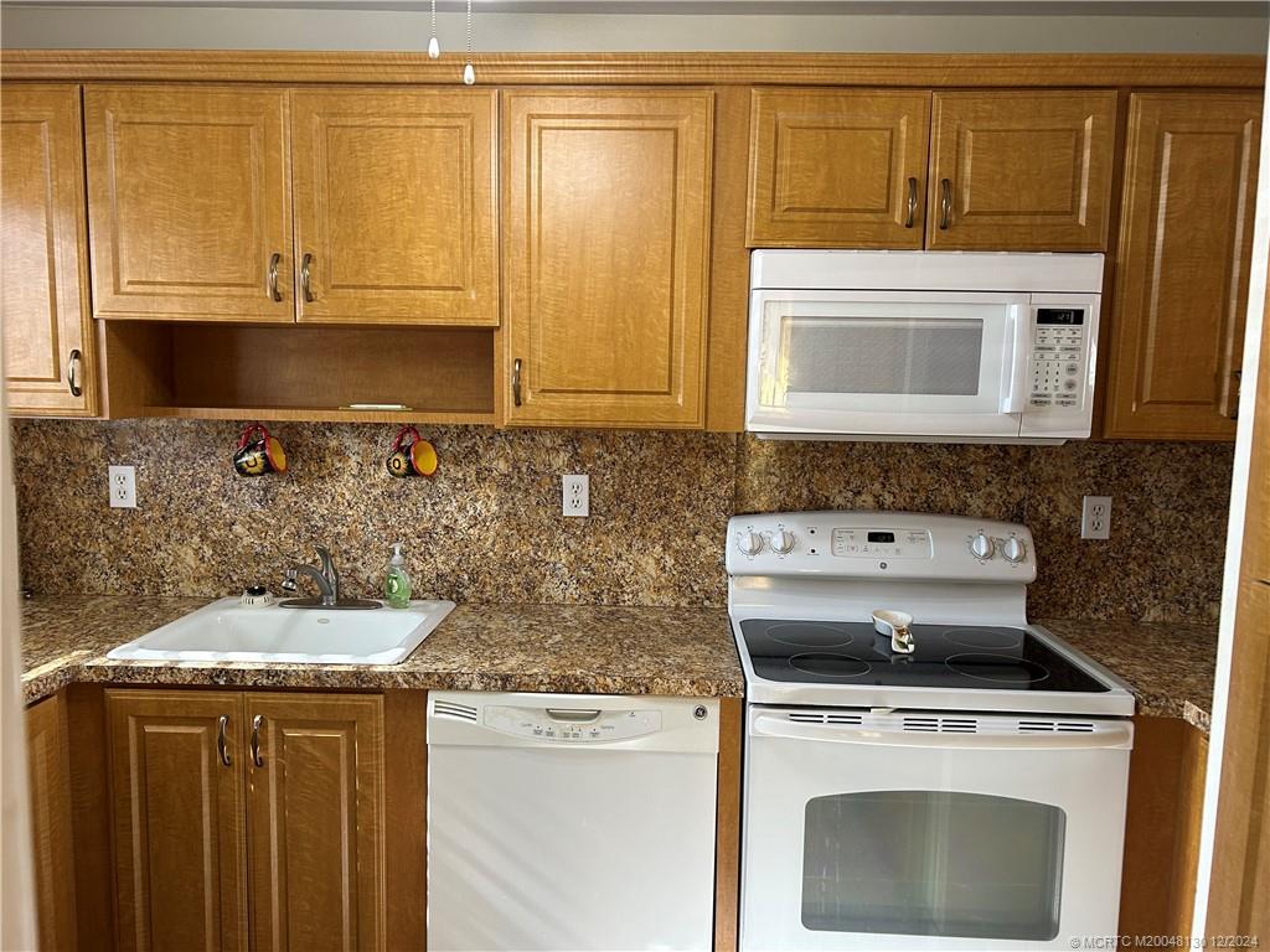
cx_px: 635
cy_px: 476
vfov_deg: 53.1
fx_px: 954
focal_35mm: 26
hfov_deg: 67.3
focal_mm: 5.7
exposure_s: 1/120
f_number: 1.5
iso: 125
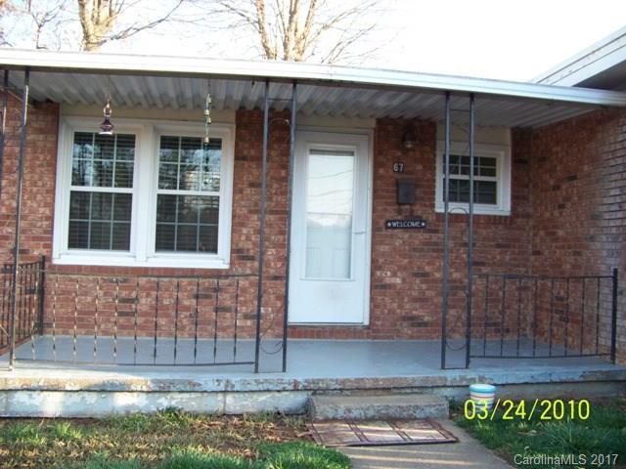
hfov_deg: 51.4
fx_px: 651
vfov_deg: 39.7
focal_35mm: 36
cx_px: 313
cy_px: 234
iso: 64
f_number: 2.8
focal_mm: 5.85
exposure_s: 1/80
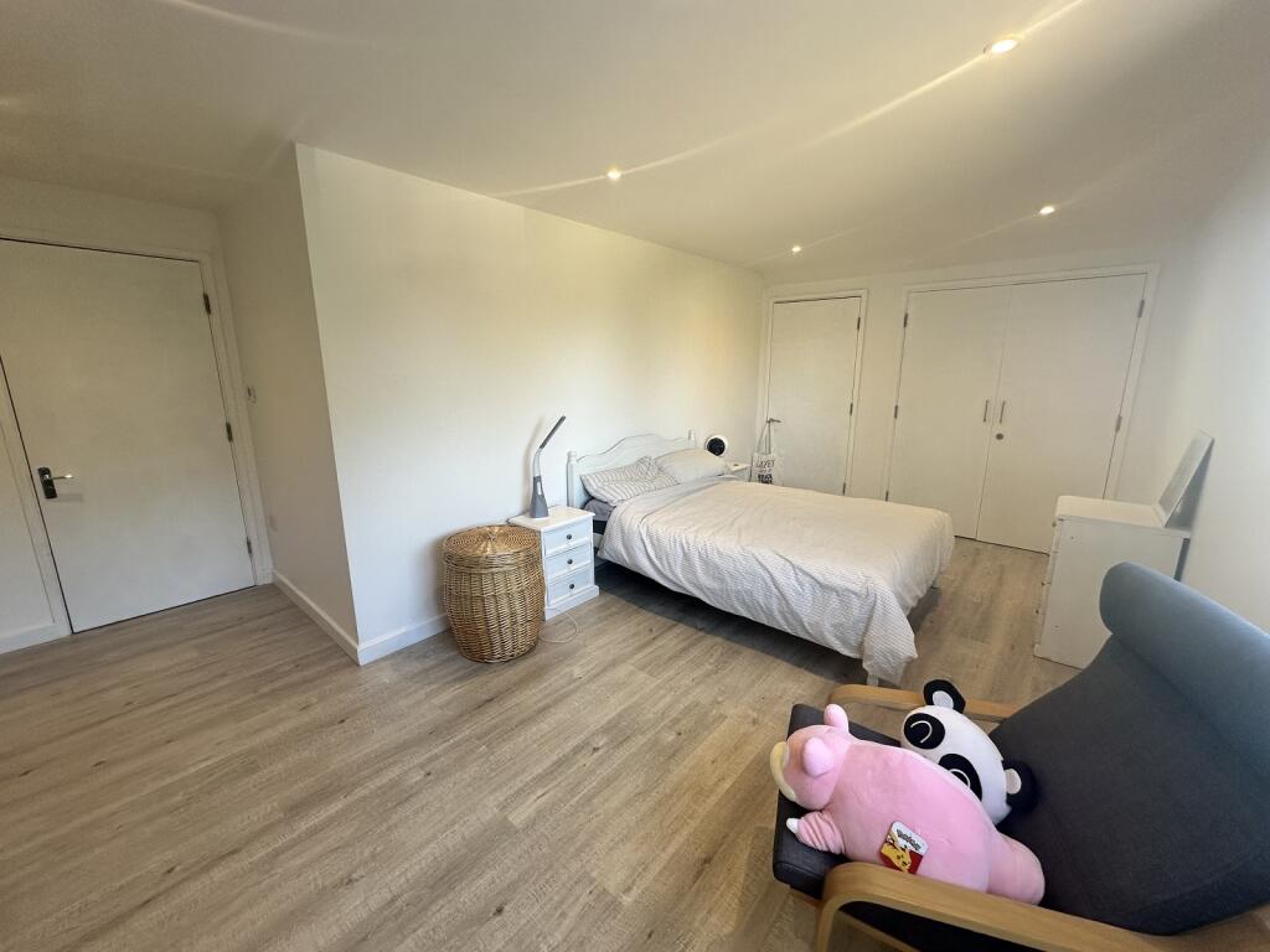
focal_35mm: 14
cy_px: 476
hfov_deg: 102.1
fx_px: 514
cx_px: 635
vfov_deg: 85.7
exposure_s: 1/99
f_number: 2.2
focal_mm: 2.22
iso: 100
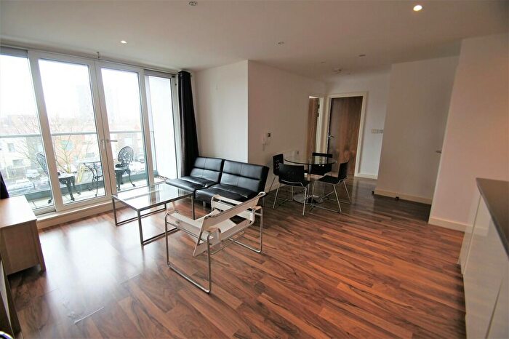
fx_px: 212
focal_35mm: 15
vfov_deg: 77.3
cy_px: 170
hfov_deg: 100.4
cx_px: 254
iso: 125
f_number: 3.5
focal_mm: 10
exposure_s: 1/30
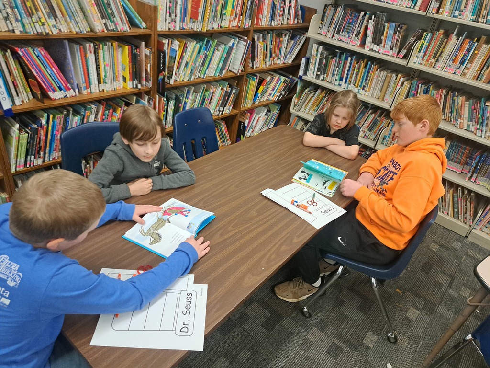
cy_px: 184
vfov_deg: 56.8
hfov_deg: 71.6
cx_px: 245
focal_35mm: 24
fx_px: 340
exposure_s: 1/60
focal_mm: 5.23
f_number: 1.8
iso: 500
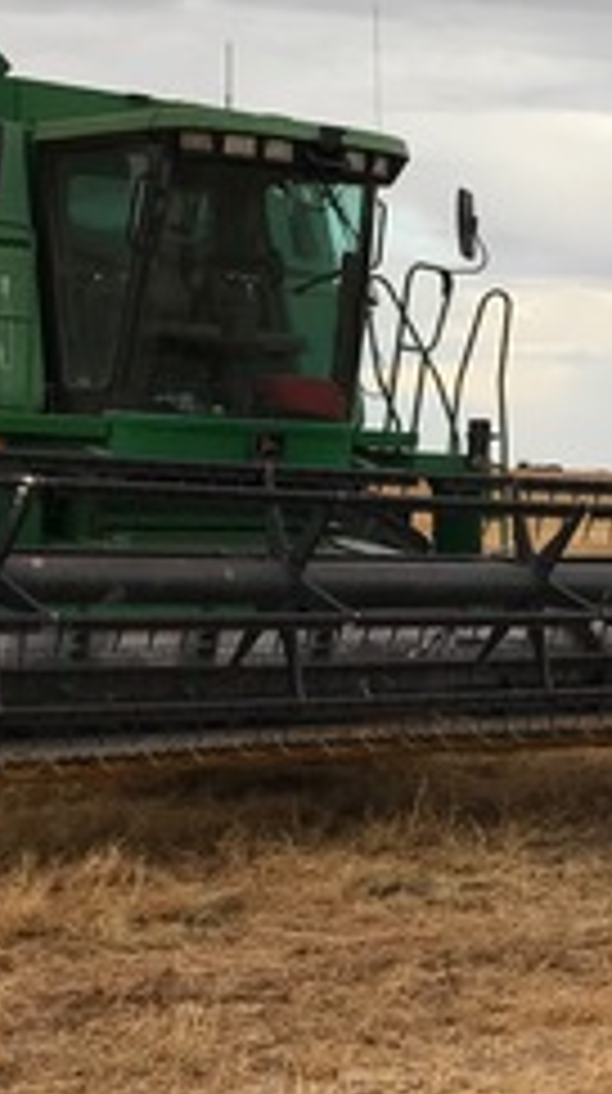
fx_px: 2404
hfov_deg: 14.3
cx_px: 626
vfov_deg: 25.6
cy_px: 511
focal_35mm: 83
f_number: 1.8
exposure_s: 1/1259
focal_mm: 3.99
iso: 20
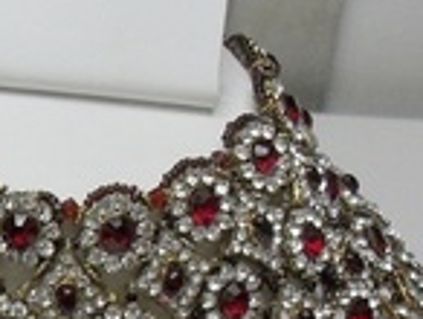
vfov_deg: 10.9
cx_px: -194
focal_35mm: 130
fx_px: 1591
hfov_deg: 14.2
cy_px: 500
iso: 100
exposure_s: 1/45
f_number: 2.8
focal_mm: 6.3
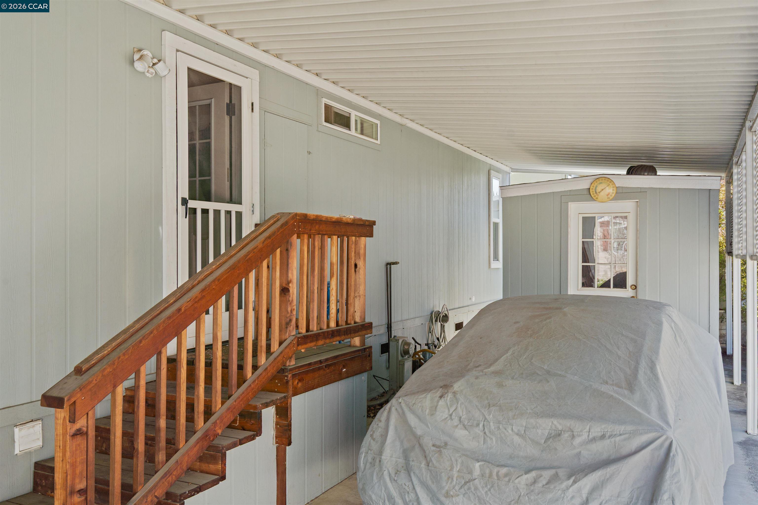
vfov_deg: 45.0
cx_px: 379
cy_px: 252
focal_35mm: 29
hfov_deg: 63.7
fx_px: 611
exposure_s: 1/125
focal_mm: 29
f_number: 8
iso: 160
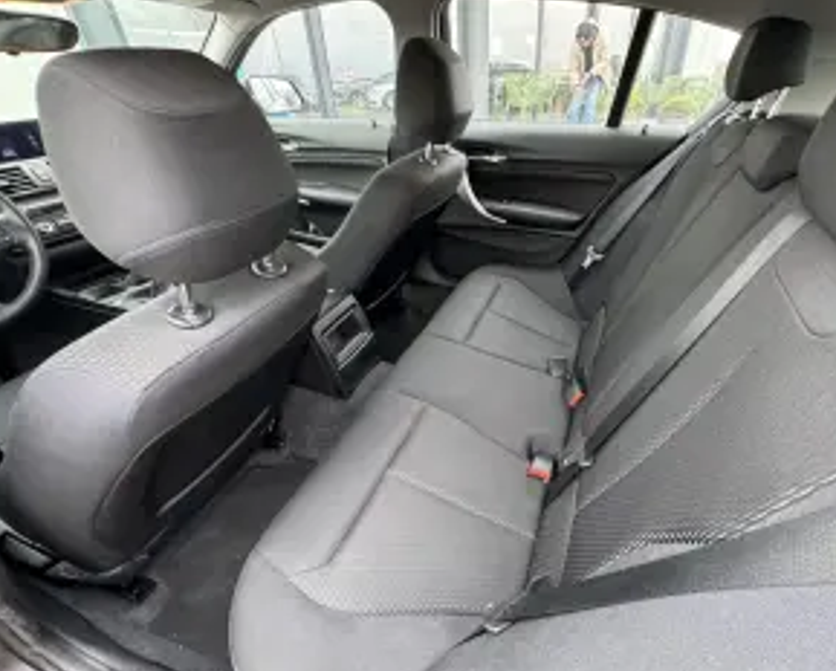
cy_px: 353
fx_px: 421
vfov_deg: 77.0
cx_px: 492
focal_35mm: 17
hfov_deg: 88.7
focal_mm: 2.22
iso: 500
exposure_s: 1/60
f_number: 2.2
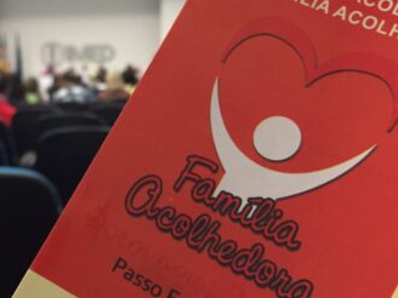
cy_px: 171
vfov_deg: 31.5
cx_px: 110
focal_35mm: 46
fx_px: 529
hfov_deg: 40.3
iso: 250
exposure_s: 1/20
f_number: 2.2
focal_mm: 4.15
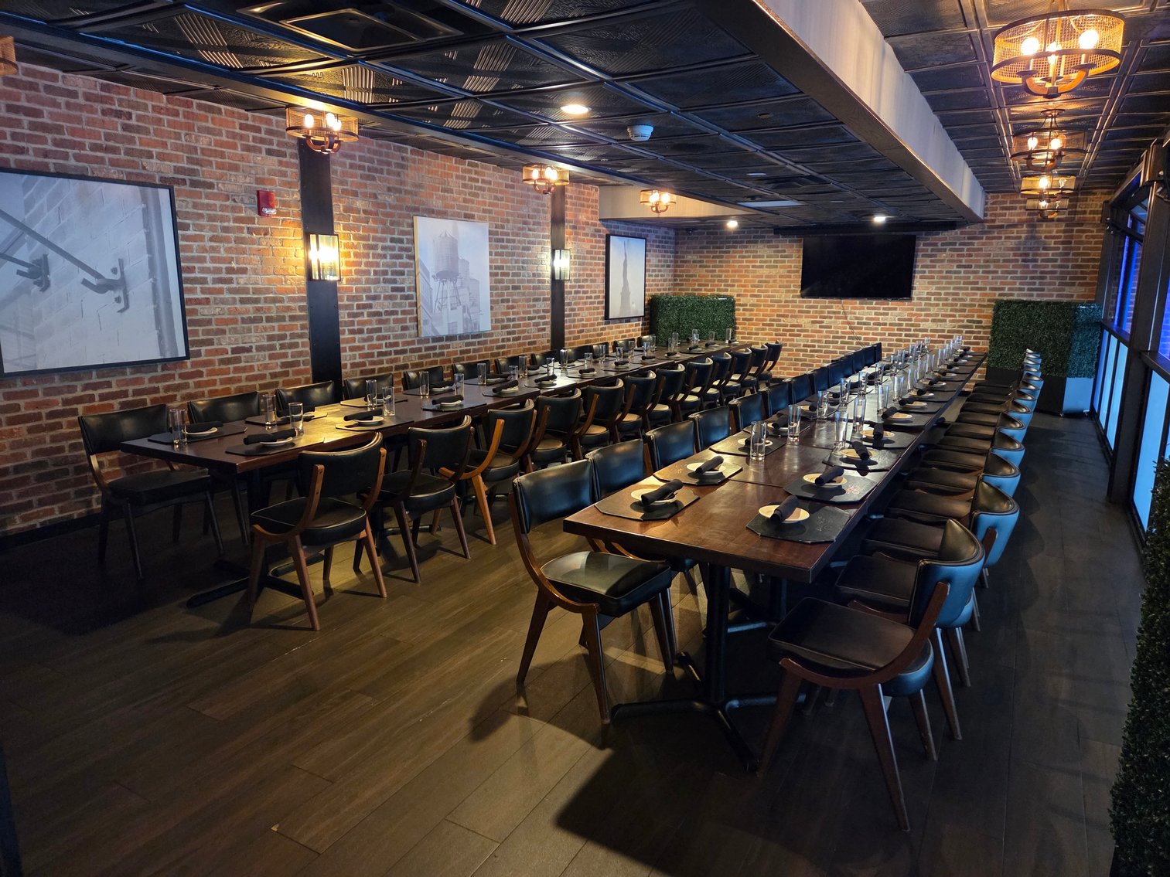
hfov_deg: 73.9
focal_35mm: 23
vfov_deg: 58.9
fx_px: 777
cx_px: 585
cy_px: 438
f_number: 1.8
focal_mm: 5.4
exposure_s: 1/60
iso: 1600
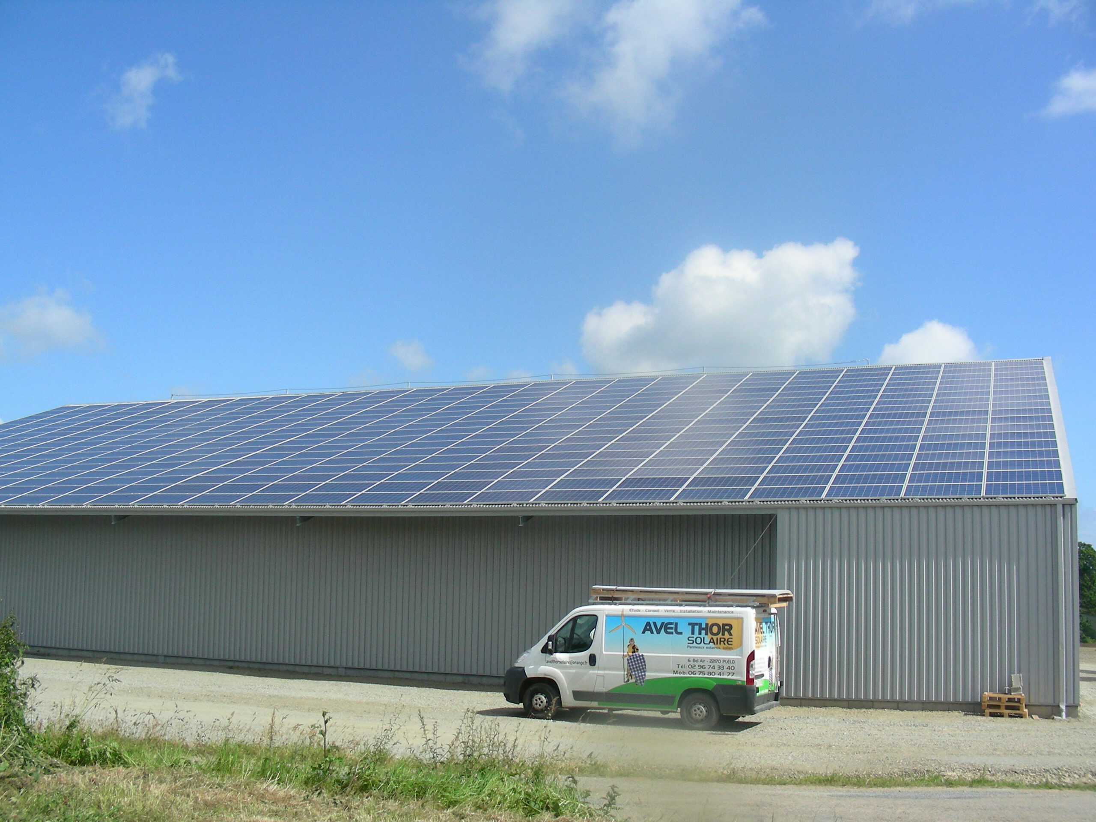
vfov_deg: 37.7
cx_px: 548
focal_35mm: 38
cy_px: 411
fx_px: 1203
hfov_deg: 49.0
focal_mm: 6.3
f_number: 4
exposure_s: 1/674
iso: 50
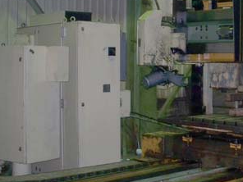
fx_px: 526
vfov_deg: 19.6
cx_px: 218
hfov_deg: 25.2
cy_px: 67
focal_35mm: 75
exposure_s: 1/60
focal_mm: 7.8
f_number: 2.8
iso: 200
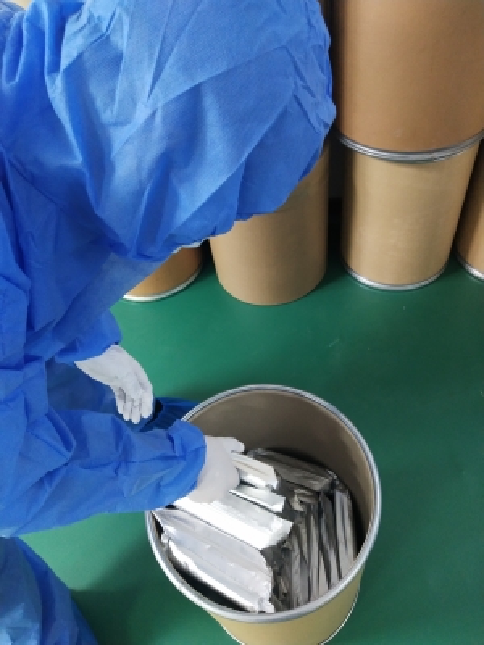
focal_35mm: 30
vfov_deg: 60.0
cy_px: 322
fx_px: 559
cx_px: 242
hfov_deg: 46.8
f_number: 1.8
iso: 352
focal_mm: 3.95
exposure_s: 1/33.3
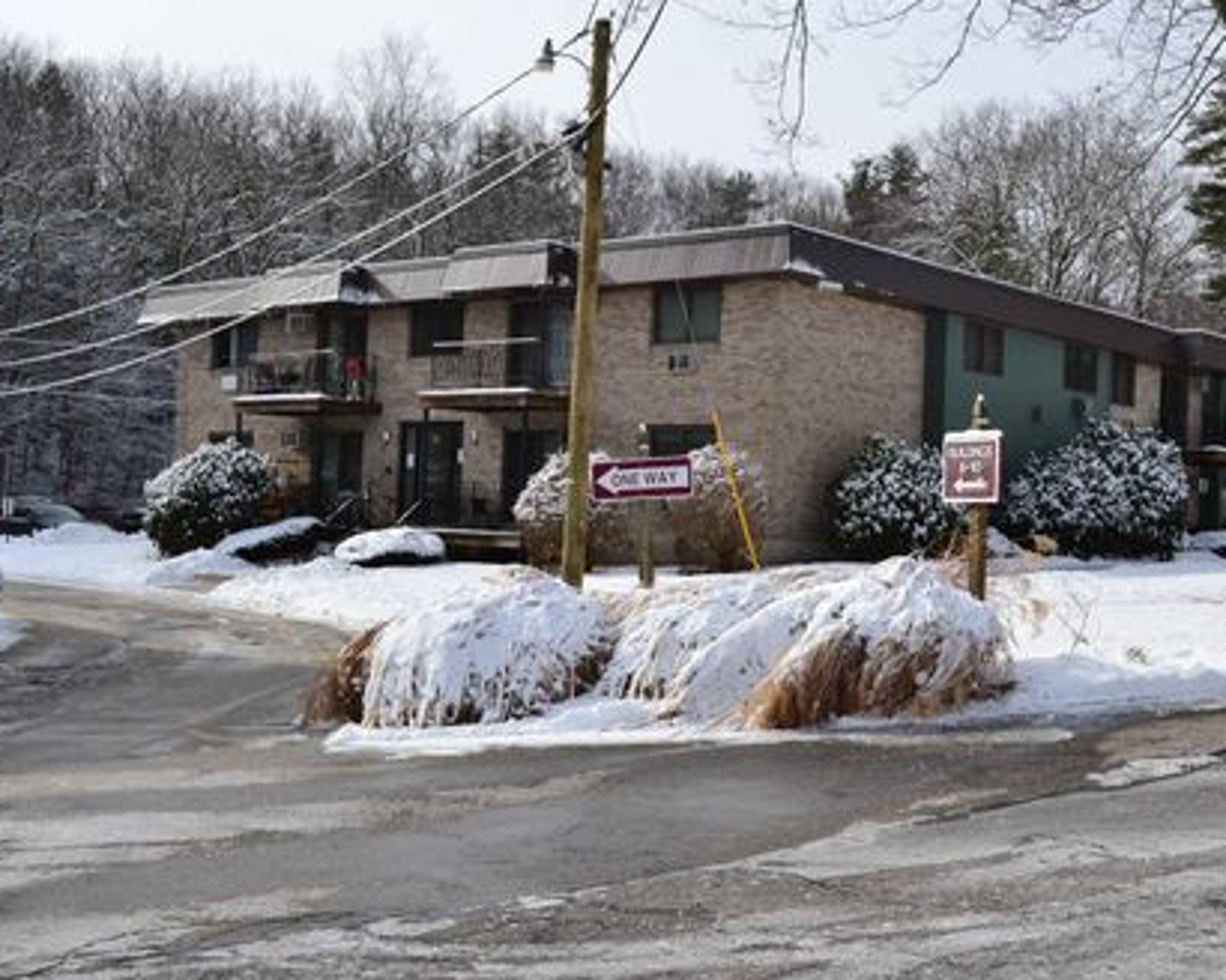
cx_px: 655
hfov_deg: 38.8
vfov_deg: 31.5
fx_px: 1742
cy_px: 494
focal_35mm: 48
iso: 400
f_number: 11
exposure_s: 1/500
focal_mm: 28
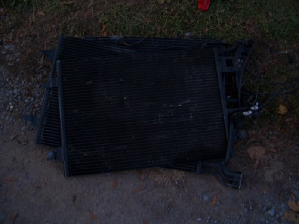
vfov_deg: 40.7
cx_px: 150
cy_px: 112
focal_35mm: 35
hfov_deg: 52.6
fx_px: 302
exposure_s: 1/8
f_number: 2.6
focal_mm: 5.8
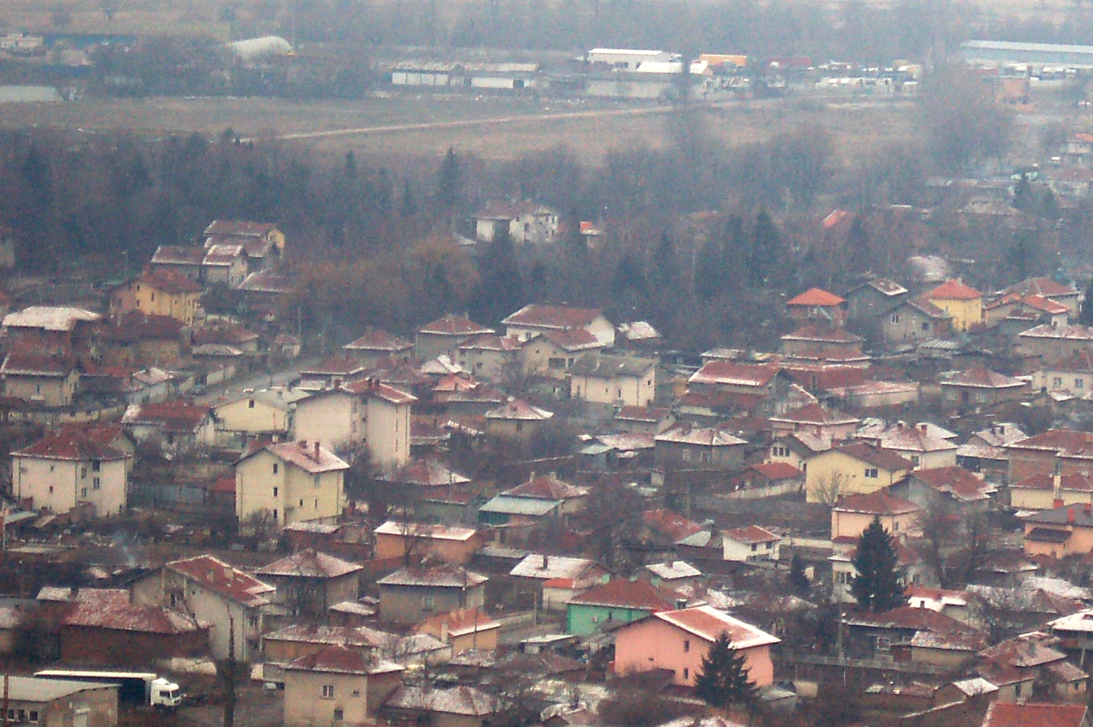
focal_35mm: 265
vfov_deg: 5.2
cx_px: 1027
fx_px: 8040
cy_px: 376
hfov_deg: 7.8
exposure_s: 1/640
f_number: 5.6
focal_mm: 80
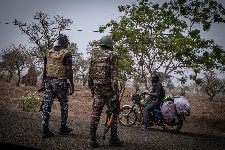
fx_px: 219
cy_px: 75
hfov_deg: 54.4
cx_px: 112
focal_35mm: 35
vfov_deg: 37.8
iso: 400
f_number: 14
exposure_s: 1/500
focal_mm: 23
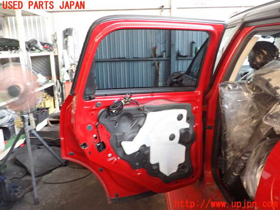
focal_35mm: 30
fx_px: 243
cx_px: 140
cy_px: 105
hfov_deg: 60.0
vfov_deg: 46.8
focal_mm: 5.4
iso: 250
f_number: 2.3
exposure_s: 1/30
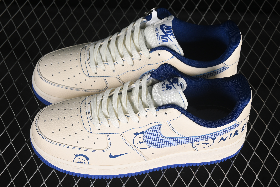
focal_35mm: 76
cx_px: 141
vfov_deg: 18.0
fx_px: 591
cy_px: 94
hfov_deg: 26.6
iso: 160
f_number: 7.1
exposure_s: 1/80
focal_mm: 50
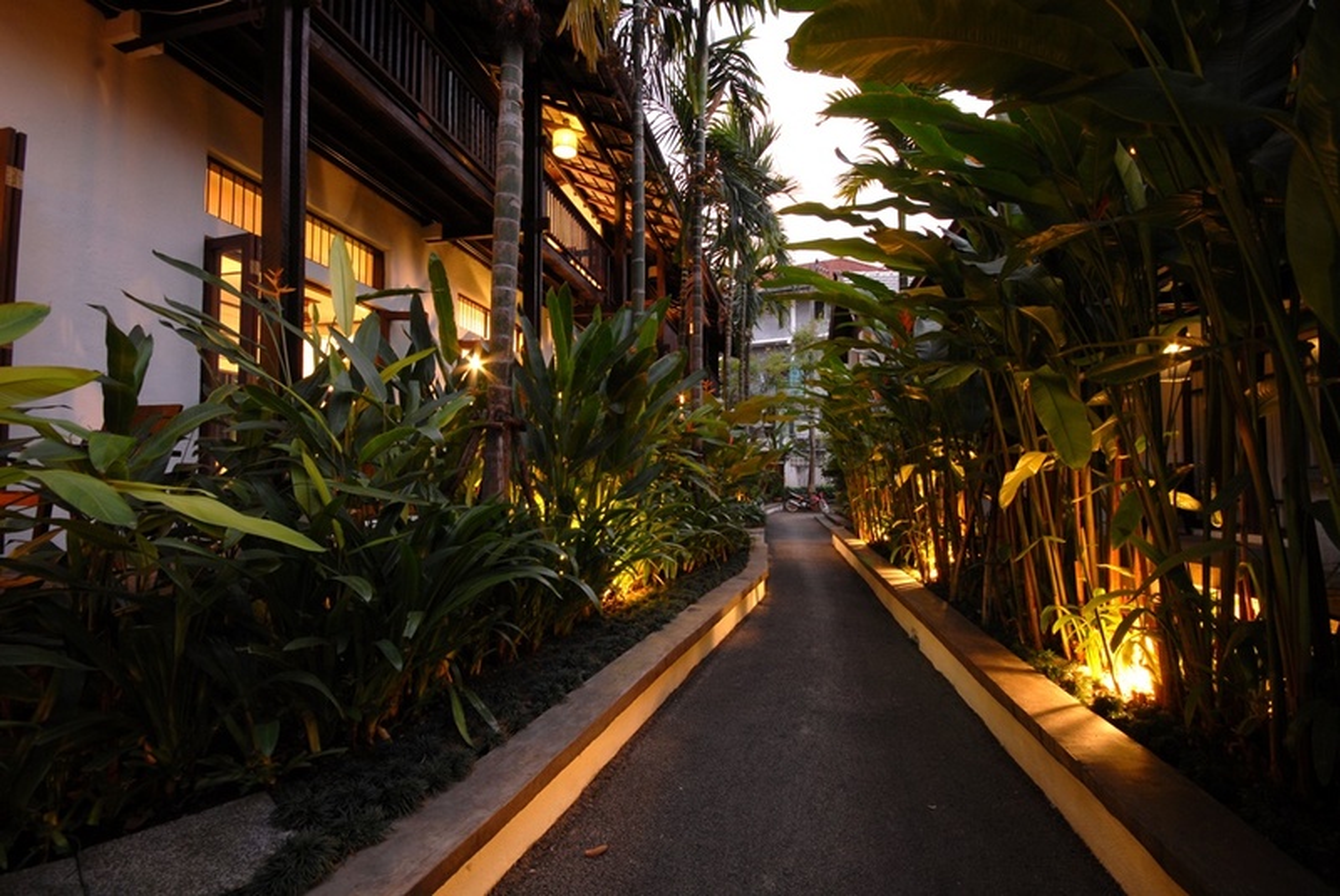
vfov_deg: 77.4
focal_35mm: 15
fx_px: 559
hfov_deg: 100.3
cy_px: 448
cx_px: 670
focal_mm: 10
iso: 200
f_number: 11
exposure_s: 8
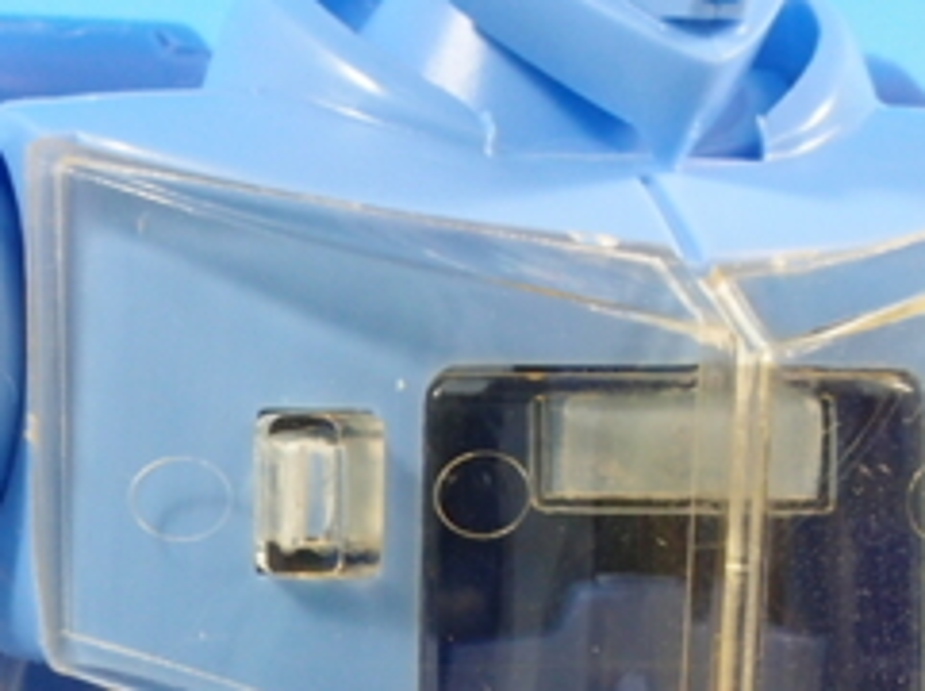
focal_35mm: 153
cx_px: -338
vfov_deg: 9.6
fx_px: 4082
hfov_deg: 12.5
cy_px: 791
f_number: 8
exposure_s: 1/2.5
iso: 100
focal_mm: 9.87
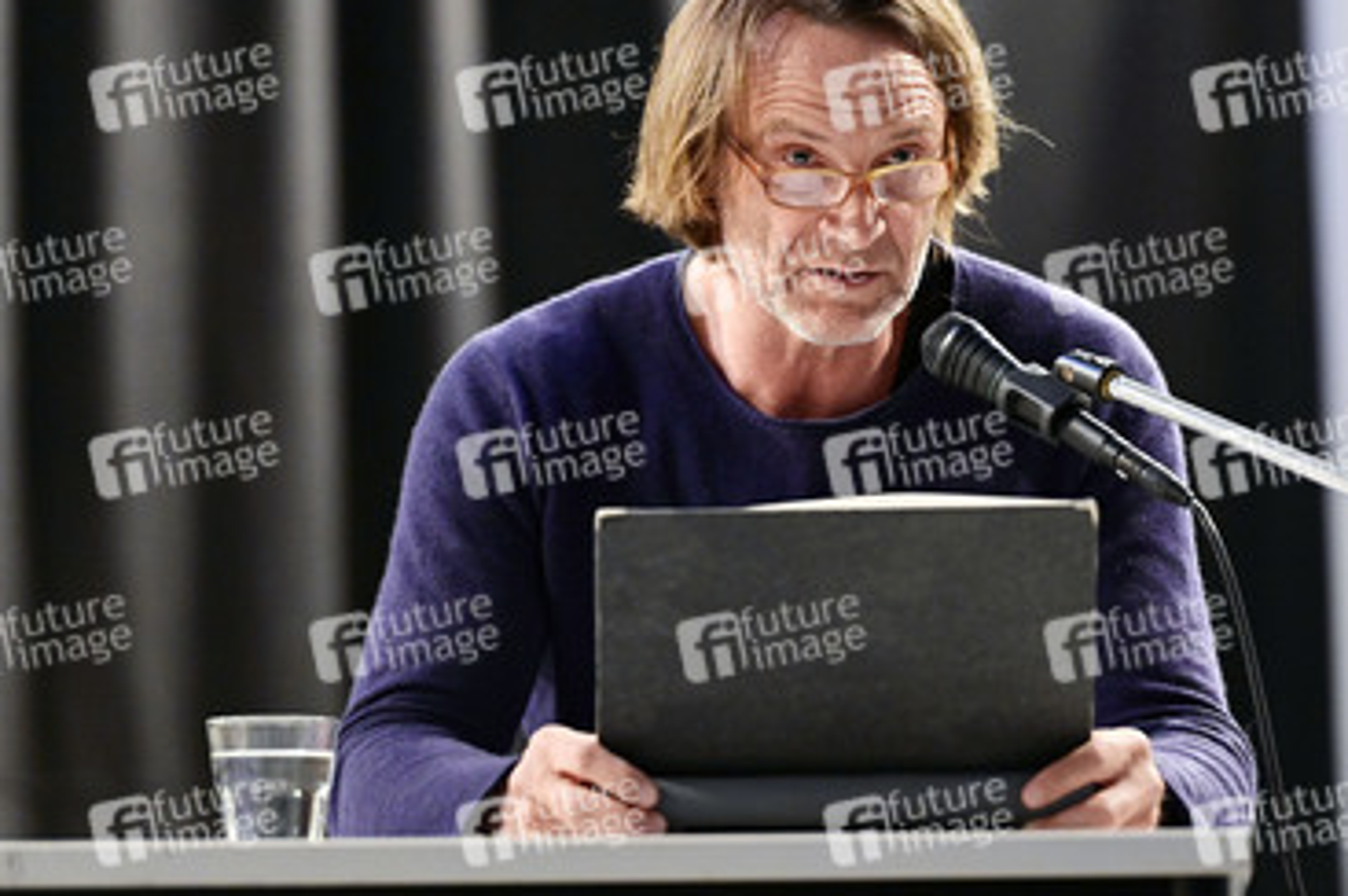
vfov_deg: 5.6
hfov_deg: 8.4
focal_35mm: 246
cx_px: 821
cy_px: 364
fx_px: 9203
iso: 6400
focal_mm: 200
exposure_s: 1/125
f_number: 3.2
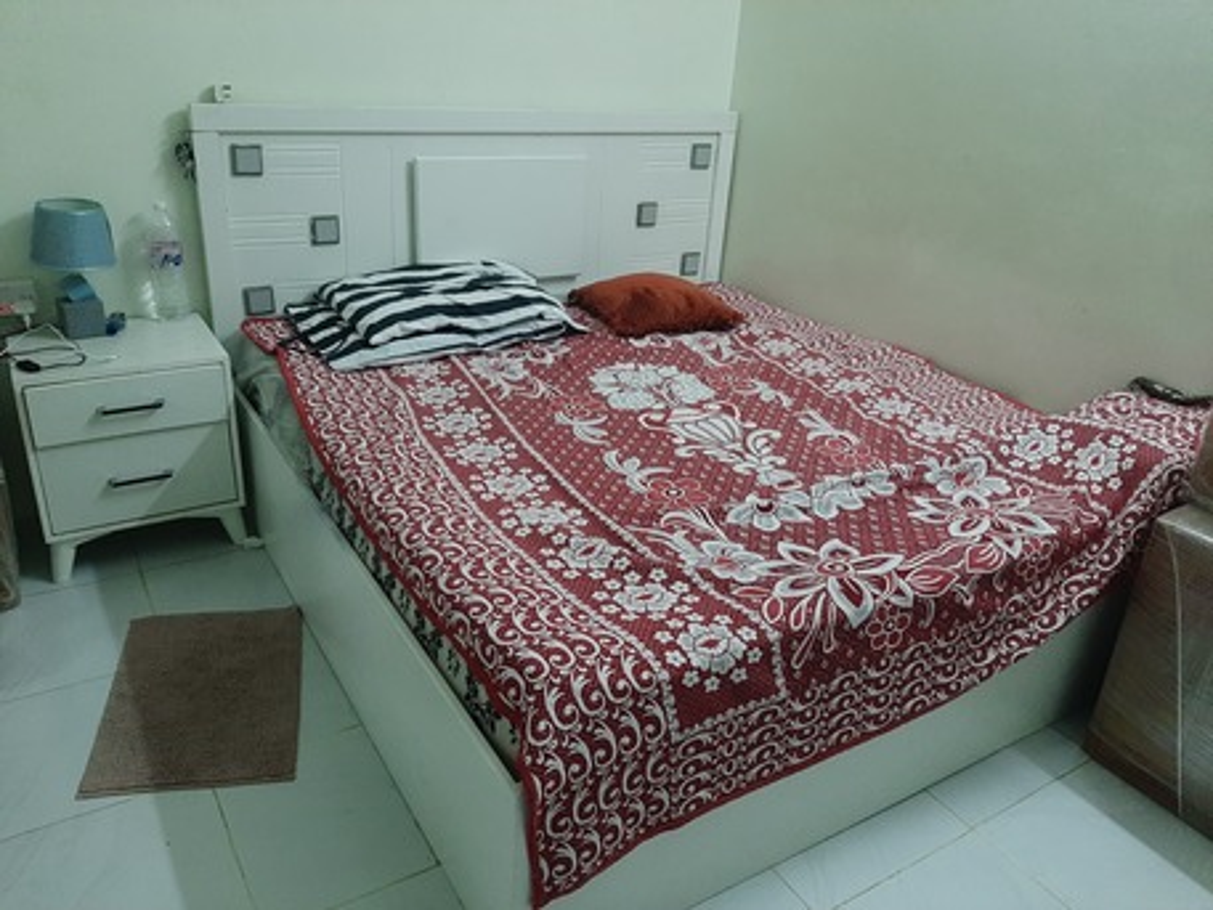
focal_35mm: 26
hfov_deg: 67.3
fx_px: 911
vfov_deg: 53.1
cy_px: 455
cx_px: 606
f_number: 1.7
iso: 160
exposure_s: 1/30
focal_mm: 3.93
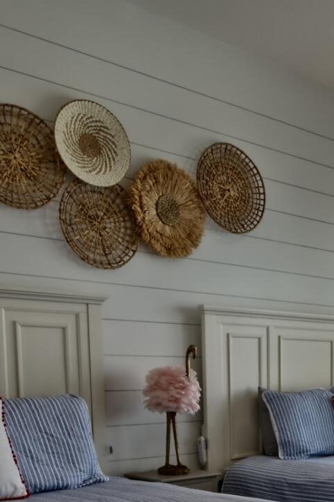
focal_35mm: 50
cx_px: 342
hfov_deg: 25.5
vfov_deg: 36.8
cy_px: 464
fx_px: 696
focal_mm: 12
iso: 200
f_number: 19
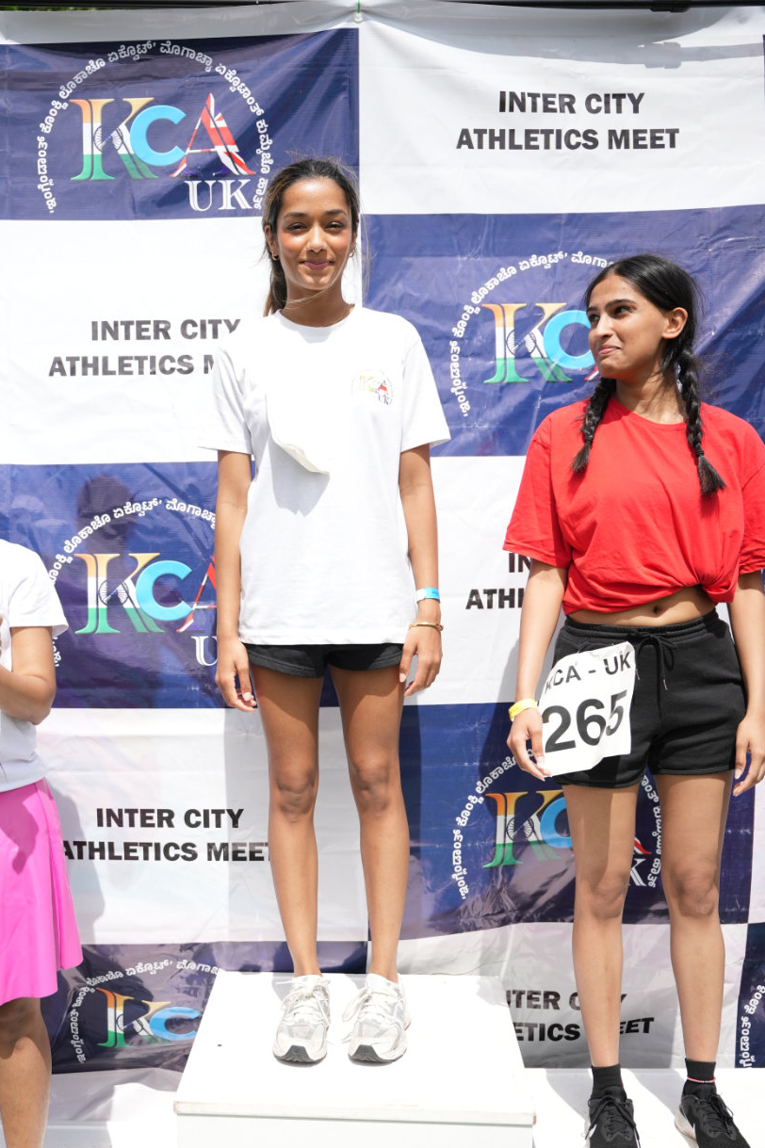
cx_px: 289
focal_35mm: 40
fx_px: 1260
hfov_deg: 33.6
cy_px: 661
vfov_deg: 48.8
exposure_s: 1/4000
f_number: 2.8
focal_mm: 31.4
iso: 250
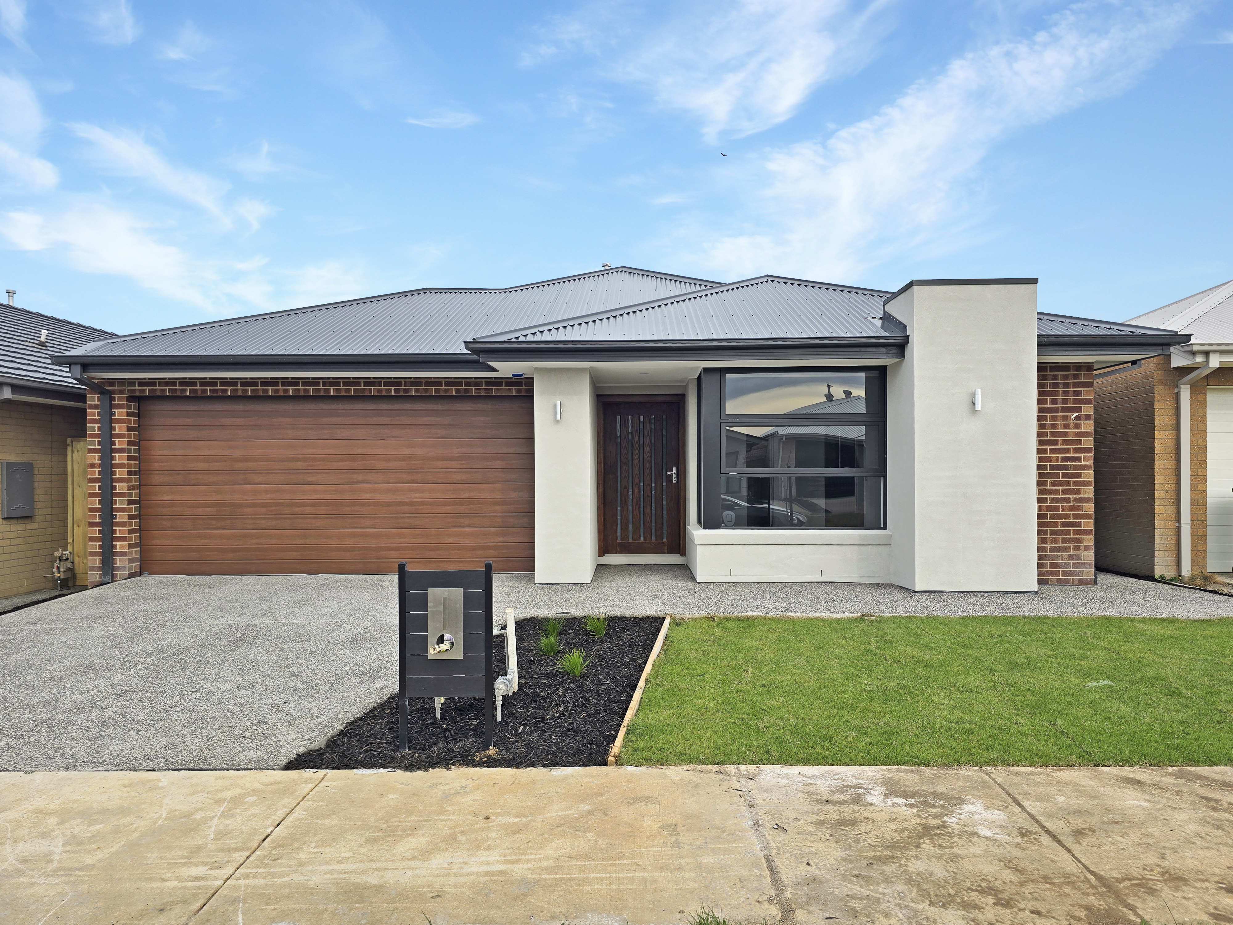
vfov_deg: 58.9
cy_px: 462
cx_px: 616
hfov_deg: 73.9
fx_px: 819
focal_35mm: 23
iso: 12
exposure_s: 1/679
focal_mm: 6.3
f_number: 1.7
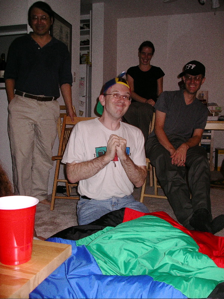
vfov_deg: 50.1
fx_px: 319
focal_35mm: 37
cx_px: 112
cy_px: 150
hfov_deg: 38.7
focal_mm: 7.8
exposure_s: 1/40
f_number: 2.8
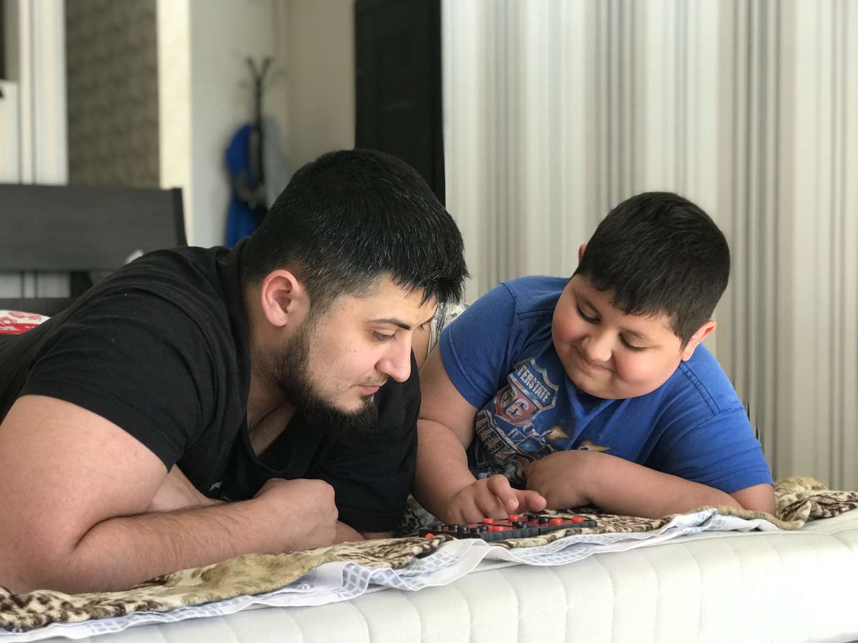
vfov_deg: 25.7
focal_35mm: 57
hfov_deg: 33.8
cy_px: 322
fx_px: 1413
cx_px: 429
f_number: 2.8
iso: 50
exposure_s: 1/50
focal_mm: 6.6
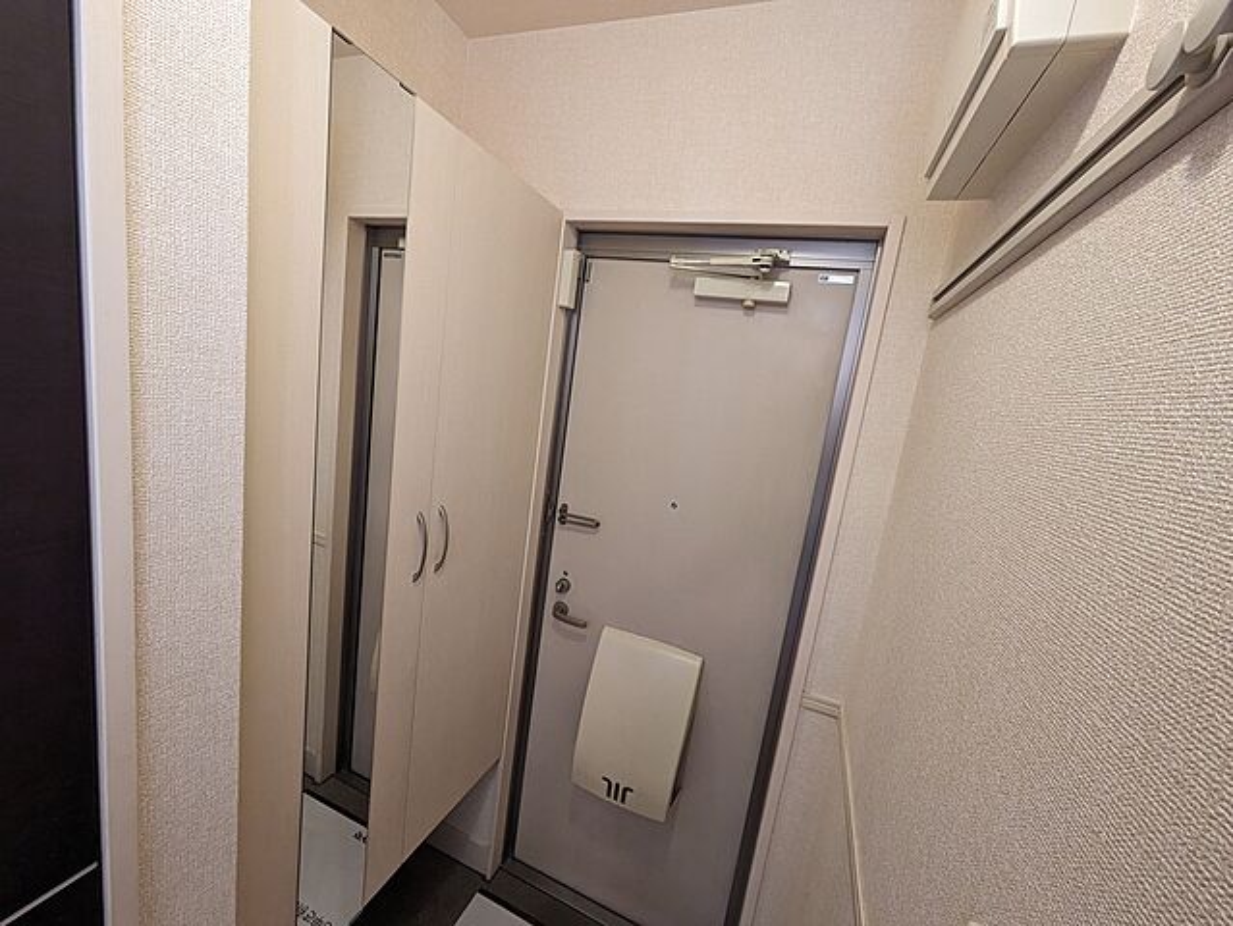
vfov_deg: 85.7
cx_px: 616
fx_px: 499
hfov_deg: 102.0
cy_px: 463
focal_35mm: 14
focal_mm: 1.83
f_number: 2.2
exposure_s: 1/30
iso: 209
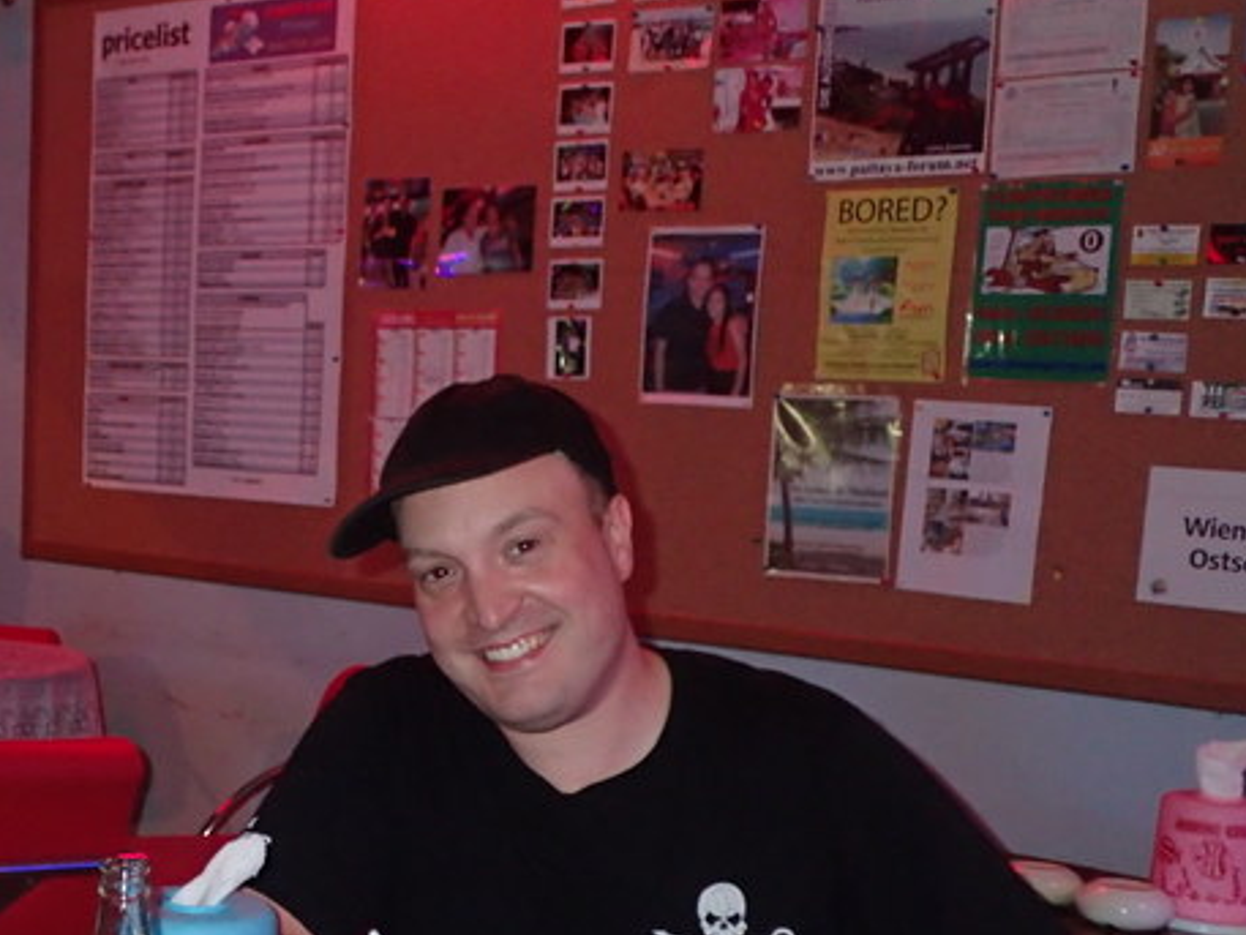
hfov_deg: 32.9
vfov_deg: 25.8
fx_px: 2016
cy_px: 690
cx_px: 172
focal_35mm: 56
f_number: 2.4
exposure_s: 1/30
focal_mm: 5.87
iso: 500
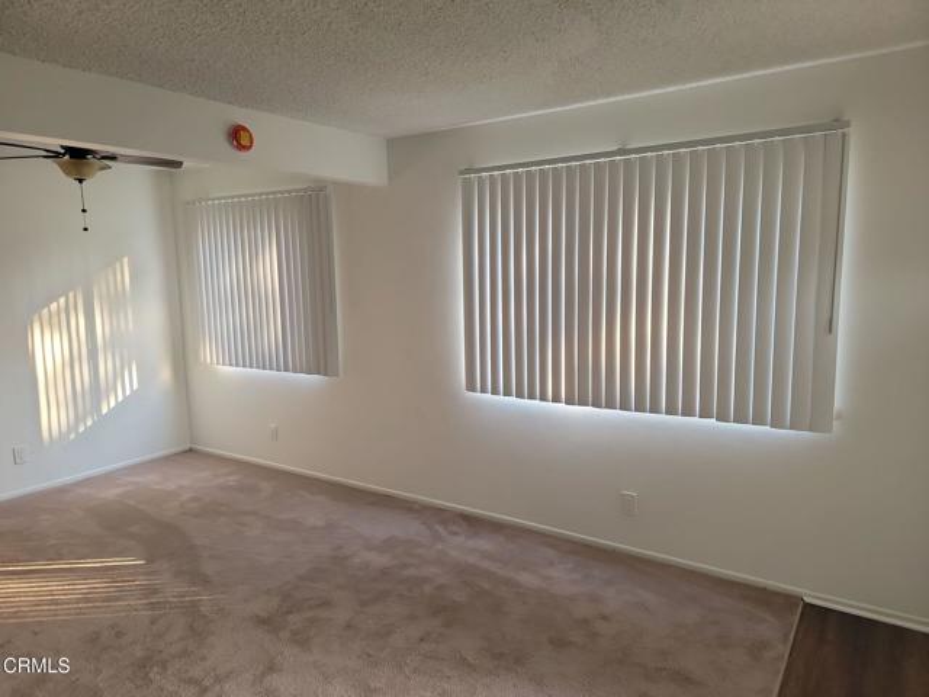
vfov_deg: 56.8
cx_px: 464
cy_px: 348
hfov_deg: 71.6
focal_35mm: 24
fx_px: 644
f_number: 1.8
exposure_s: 1/59.2
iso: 323
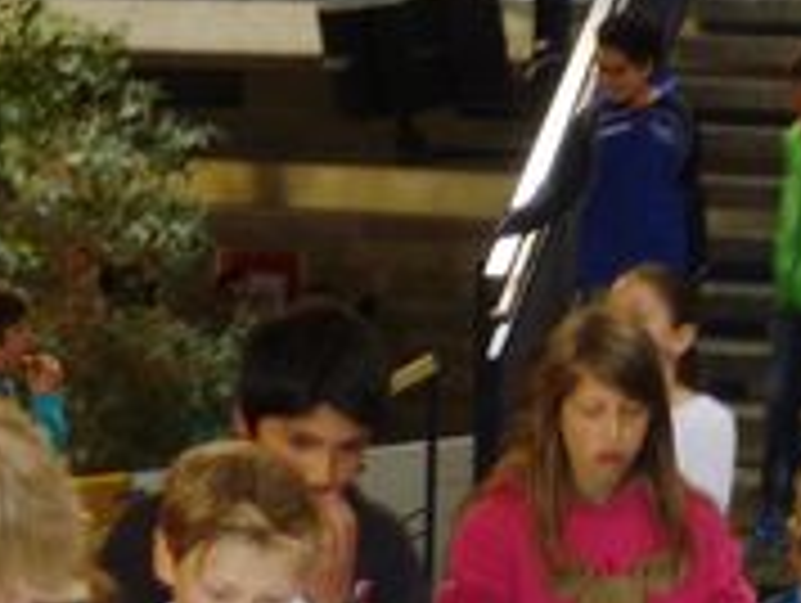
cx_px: 504
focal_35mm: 104
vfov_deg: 13.6
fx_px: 2410
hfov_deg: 18.8
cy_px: 828
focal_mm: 5.2
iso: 125
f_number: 3.3
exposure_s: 1/30
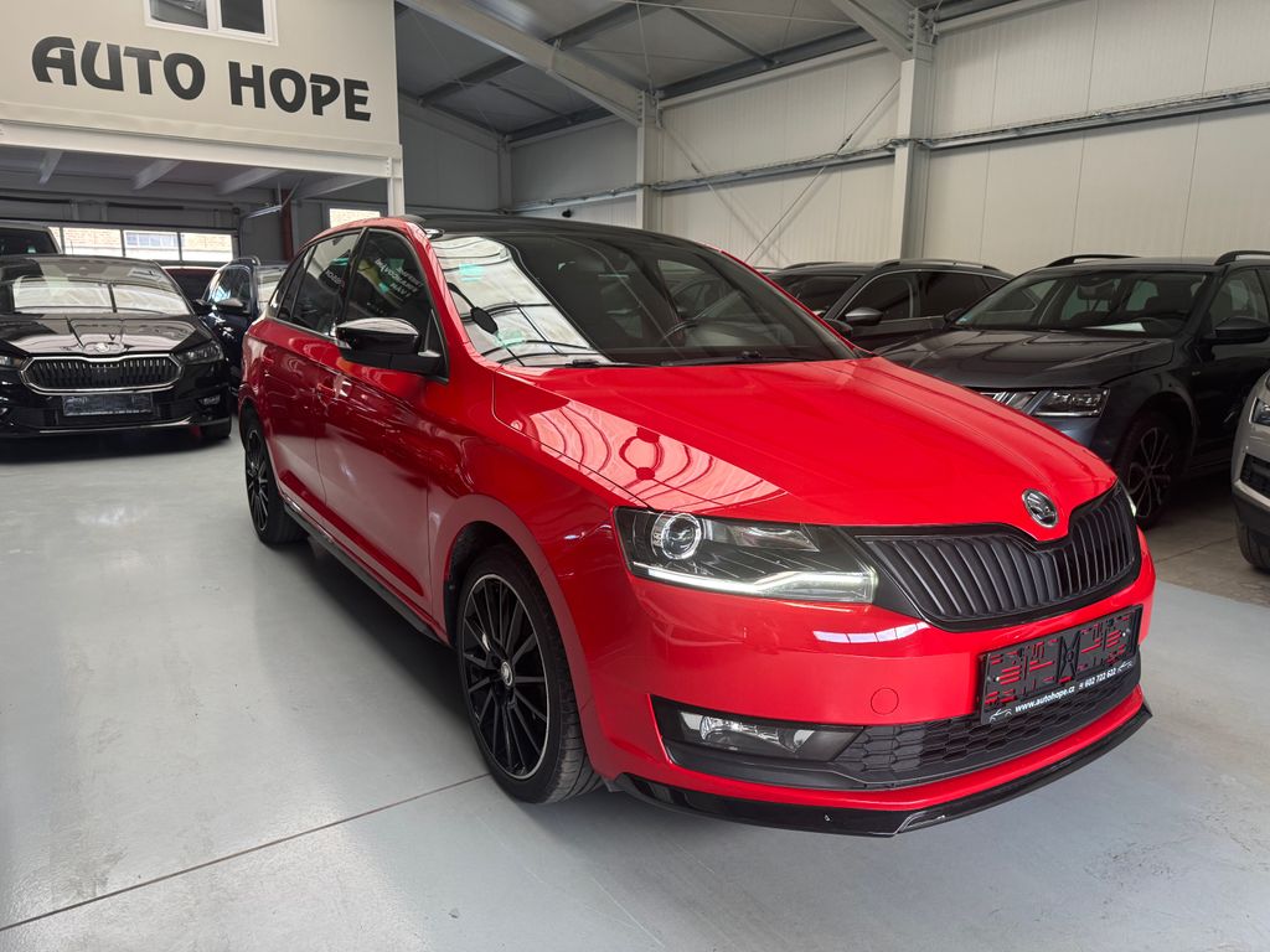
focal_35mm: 24
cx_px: 635
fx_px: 881
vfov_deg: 56.8
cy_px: 476
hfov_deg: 71.6
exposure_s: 1/121
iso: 160
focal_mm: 6.76
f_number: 1.78
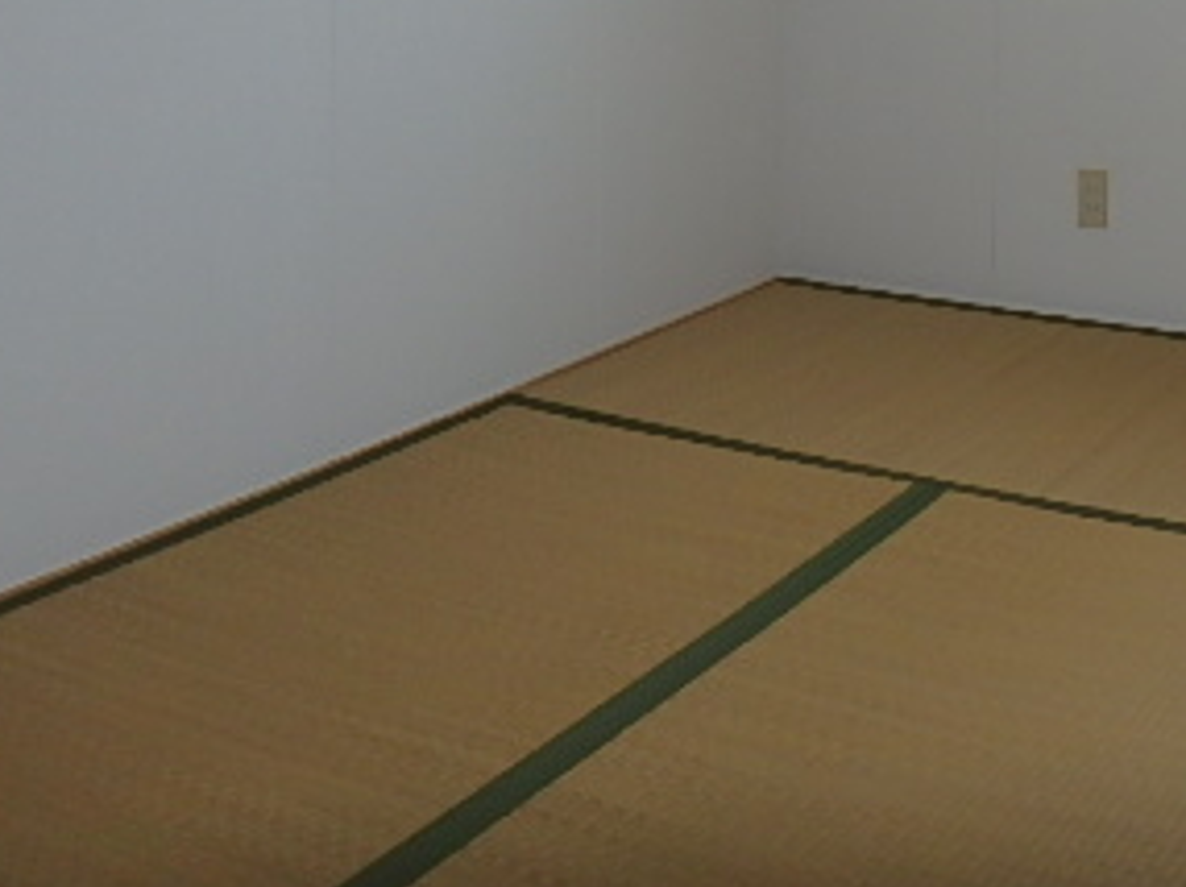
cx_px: 1132
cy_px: -95
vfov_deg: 28.0
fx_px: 1609
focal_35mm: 47
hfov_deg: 37.1
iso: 125
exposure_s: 1/200
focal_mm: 3.7
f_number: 3.5
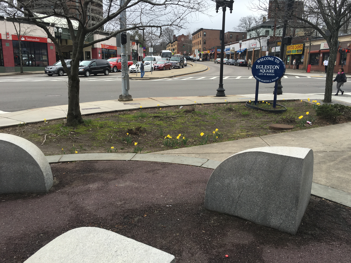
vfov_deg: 48.2
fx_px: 294
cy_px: 132
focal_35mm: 29
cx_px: 176
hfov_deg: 61.7
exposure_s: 1/974
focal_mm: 4.15
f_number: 2.2
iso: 25
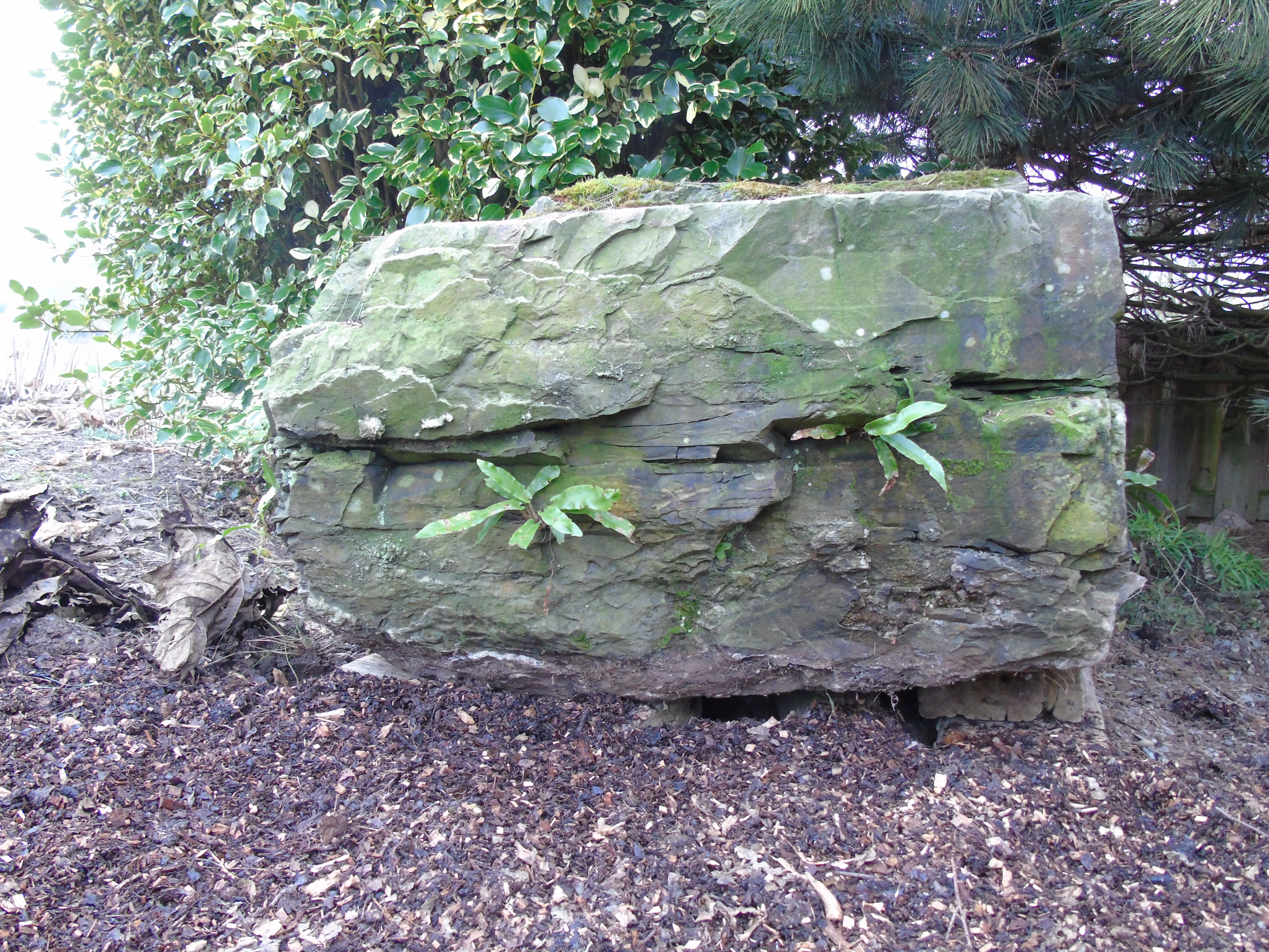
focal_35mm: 29
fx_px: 1063
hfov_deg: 61.7
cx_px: 634
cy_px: 476
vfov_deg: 48.2
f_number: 3.6
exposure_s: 1/20
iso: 400
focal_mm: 5.2
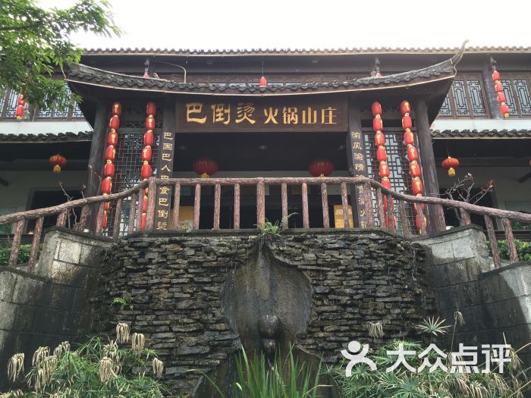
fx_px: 445
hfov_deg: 61.7
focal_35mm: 29
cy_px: 199
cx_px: 266
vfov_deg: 48.2
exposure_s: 1/100
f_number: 2.2
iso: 40
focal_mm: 4.15
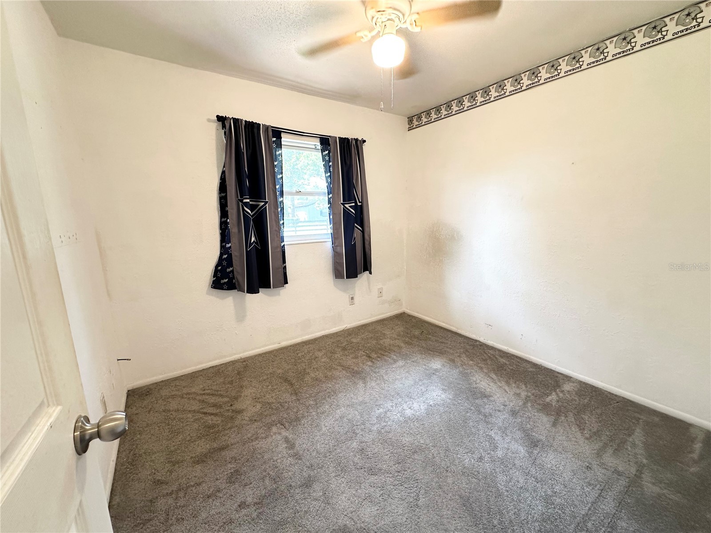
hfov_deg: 102.1
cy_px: 266
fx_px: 288
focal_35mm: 14
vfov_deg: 85.7
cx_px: 356
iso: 200
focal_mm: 2.22
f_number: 2.2
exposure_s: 1/60
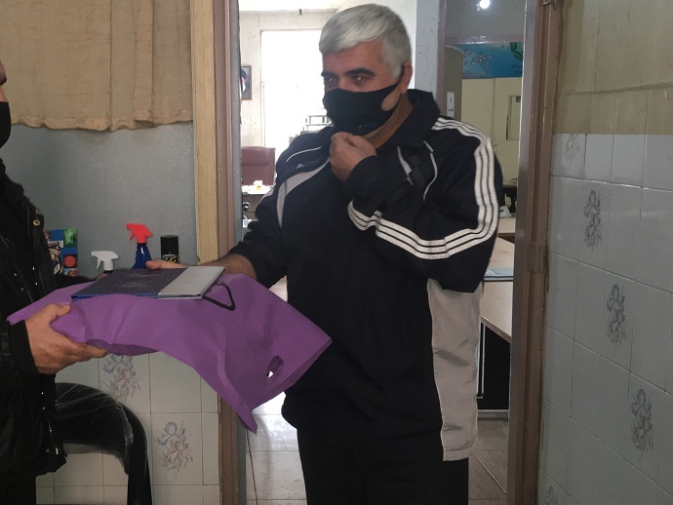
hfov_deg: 43.7
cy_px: 269
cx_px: 194
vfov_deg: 34.4
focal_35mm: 42
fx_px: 817
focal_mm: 4.15
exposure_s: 1/33
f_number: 2.2
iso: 125
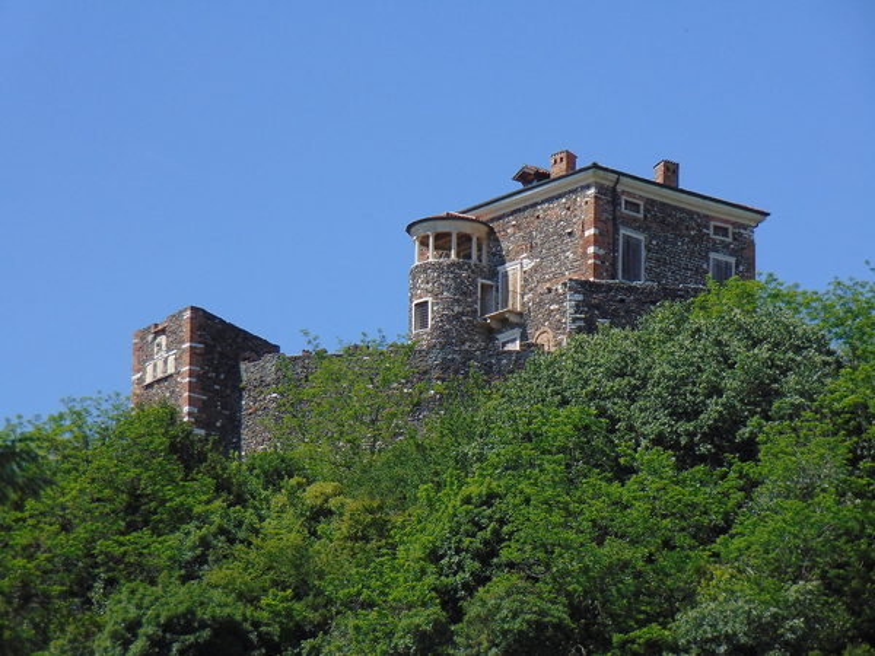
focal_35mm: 203
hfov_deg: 9.7
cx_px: 438
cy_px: 328
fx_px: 5131
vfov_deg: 7.3
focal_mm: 36.4
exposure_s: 1/800
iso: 100
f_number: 4.1
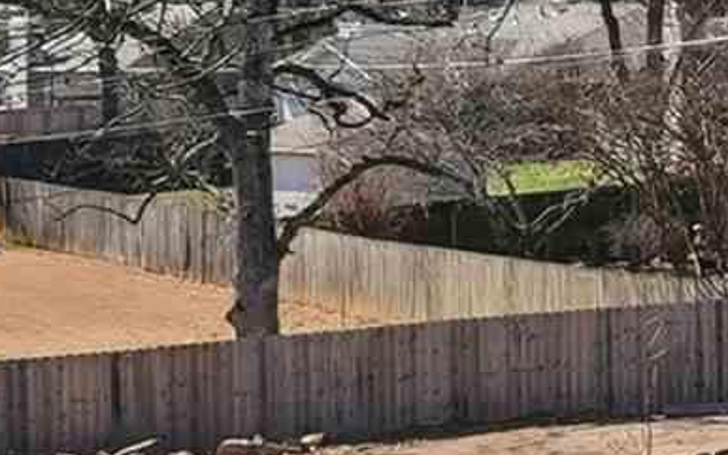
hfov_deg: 12.4
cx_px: 1786
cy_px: 73
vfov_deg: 10.0
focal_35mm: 130
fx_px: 2578
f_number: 9
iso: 250
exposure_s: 1/2000
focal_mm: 16
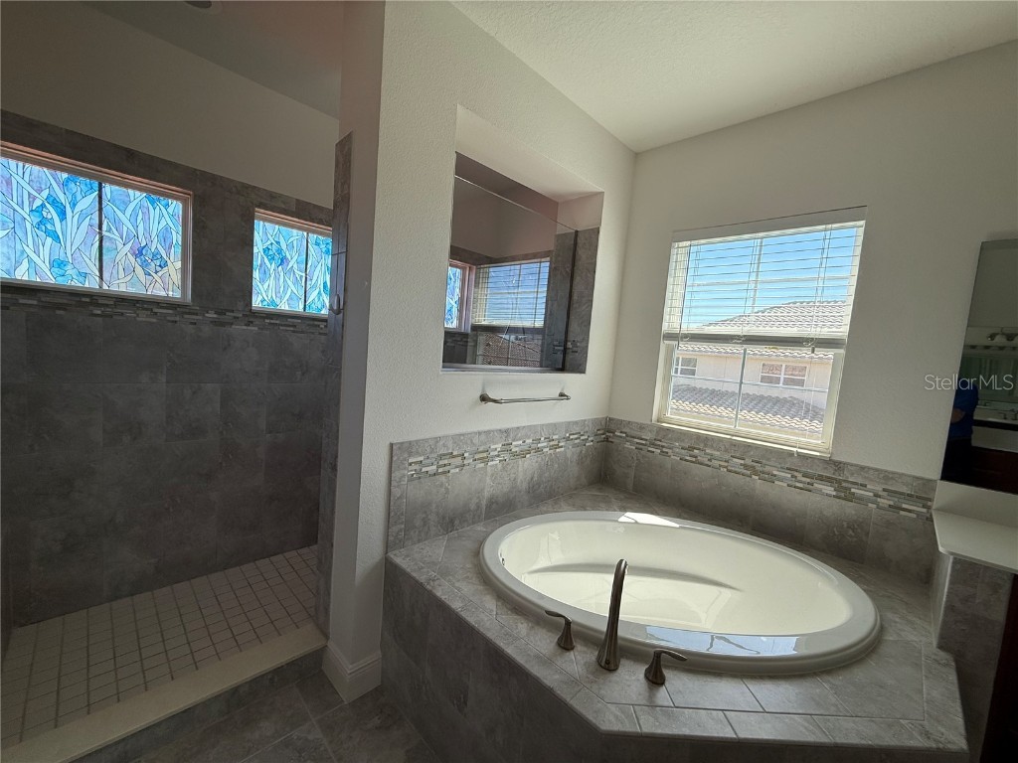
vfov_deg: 85.7
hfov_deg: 102.1
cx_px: 509
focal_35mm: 14
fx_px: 412
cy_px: 382
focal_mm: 2.22
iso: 64
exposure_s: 1/282
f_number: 2.2
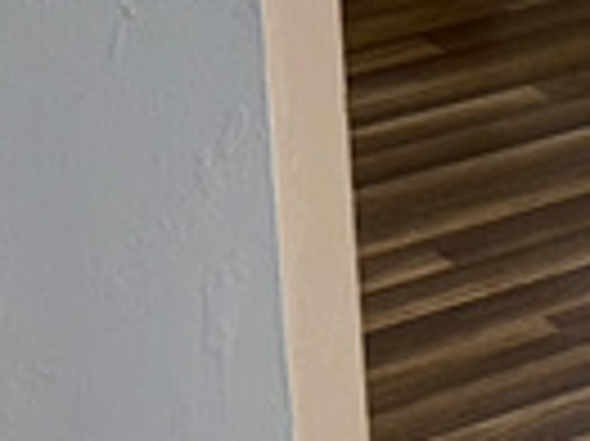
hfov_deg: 9.6
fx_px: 3201
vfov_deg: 7.5
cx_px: 1311
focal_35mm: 188
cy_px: -459
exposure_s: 1/24
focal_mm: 6.76
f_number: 1.78
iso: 64
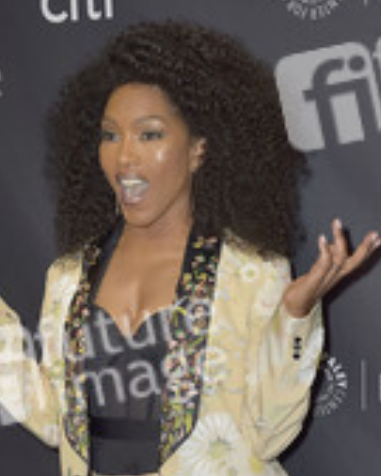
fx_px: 1256
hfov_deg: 17.2
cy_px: 507
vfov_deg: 20.6
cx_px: 165
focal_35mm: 89
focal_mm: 40
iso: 250
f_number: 5.6
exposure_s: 1/250
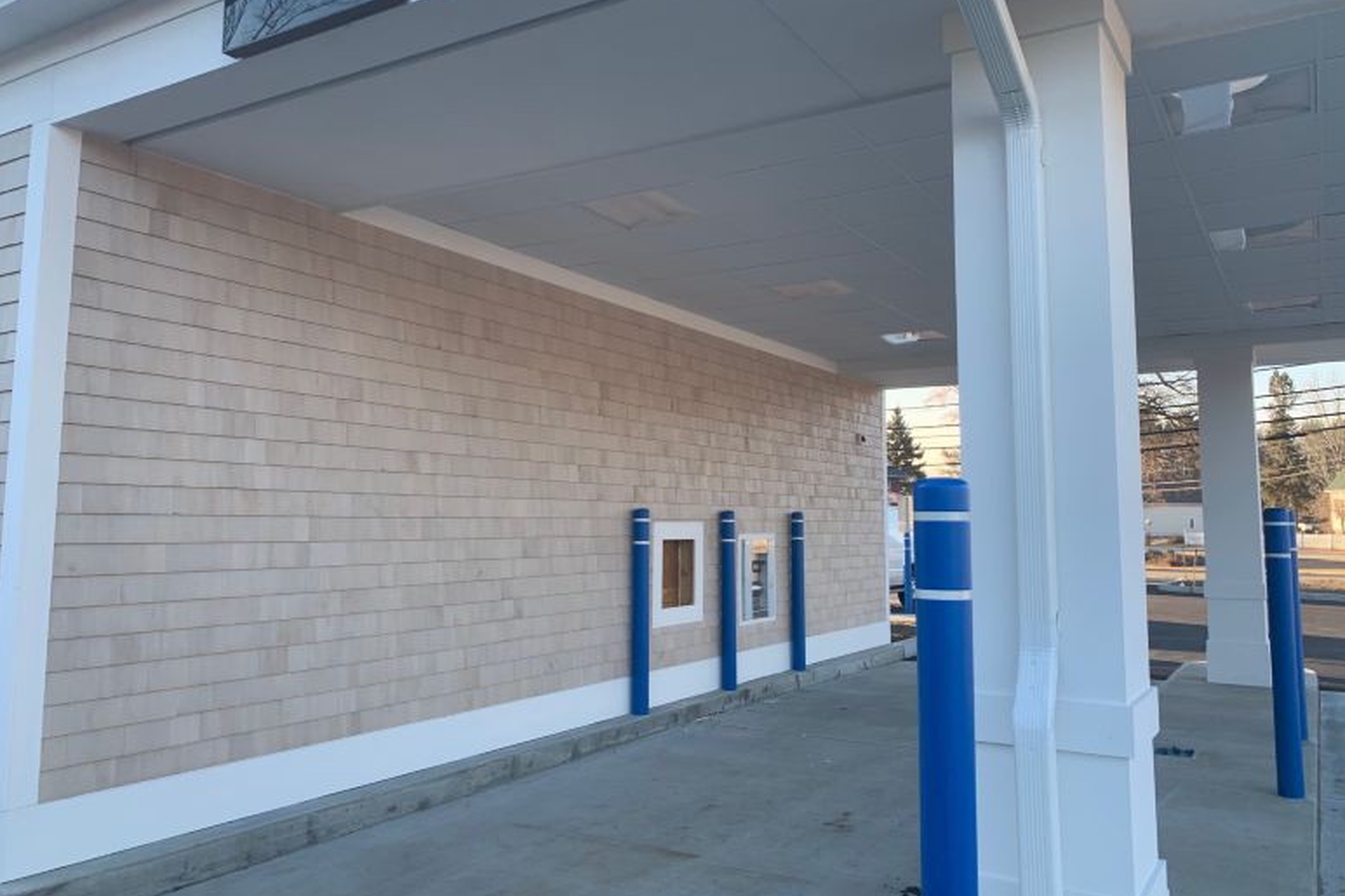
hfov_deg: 65.5
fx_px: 1046
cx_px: 666
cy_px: 426
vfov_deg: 46.4
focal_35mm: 28
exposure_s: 1/259
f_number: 1.8
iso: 25
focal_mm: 4.25
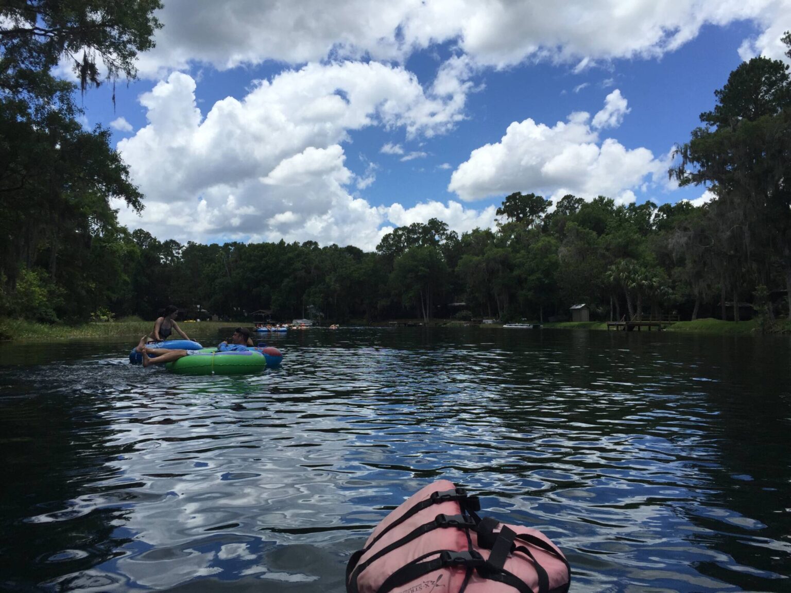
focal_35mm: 29
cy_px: 296
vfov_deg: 48.2
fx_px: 663
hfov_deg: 61.7
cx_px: 396
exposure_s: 1/3049
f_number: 2.2
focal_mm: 4.15
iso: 32
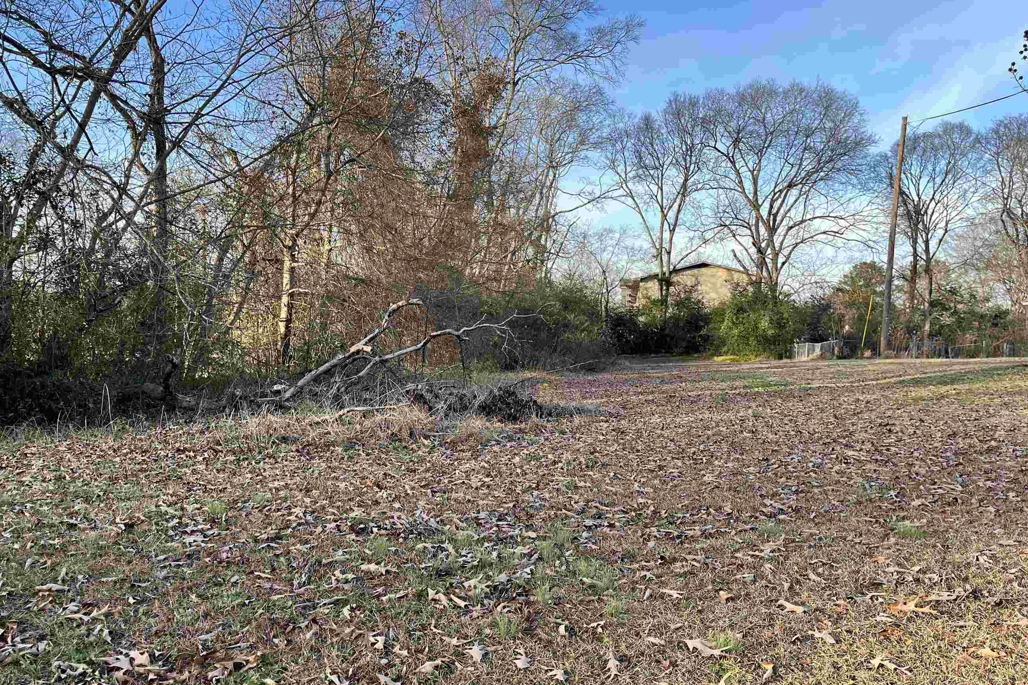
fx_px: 914
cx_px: 435
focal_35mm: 32
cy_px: 347
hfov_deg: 58.4
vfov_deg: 41.1
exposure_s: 1/676
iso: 50
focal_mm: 5.1
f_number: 1.6
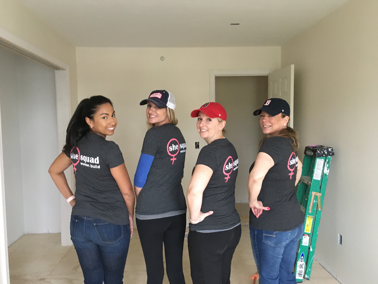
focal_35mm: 29
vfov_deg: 48.2
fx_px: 317
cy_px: 142
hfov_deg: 61.7
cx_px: 189
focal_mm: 4.15
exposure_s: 1/15
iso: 400
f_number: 2.2
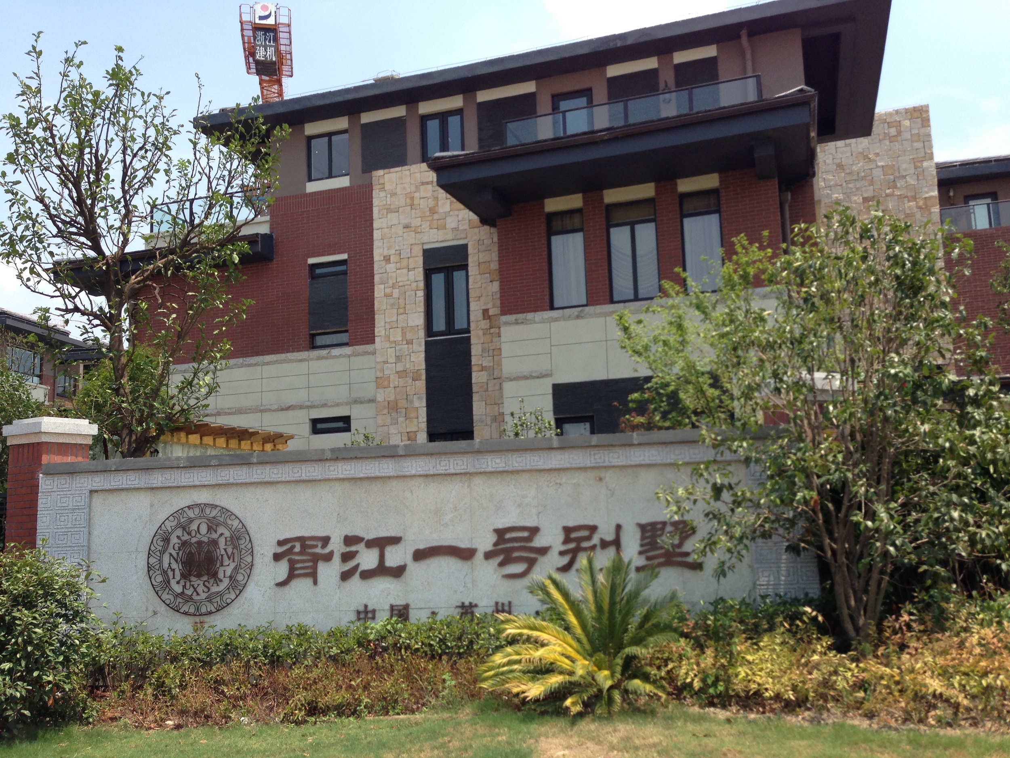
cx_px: 505
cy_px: 379
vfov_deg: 42.9
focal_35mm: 33
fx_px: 963
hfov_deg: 55.4
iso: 50
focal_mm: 4.13
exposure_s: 1/935
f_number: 2.4
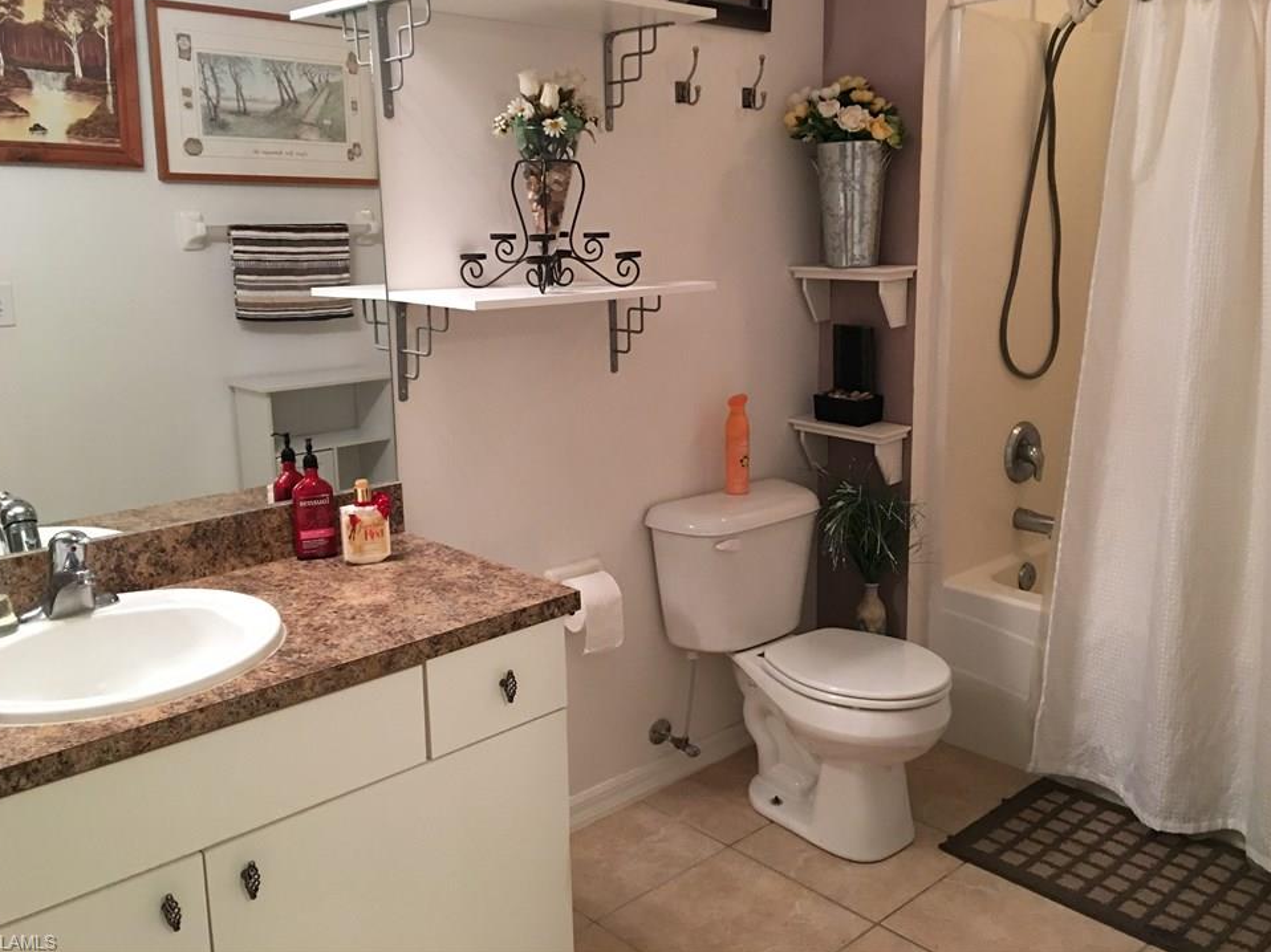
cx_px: 637
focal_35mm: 31
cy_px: 446
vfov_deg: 45.4
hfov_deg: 58.4
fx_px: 1138
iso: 100
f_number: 2.2
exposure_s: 1/15
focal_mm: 4.15
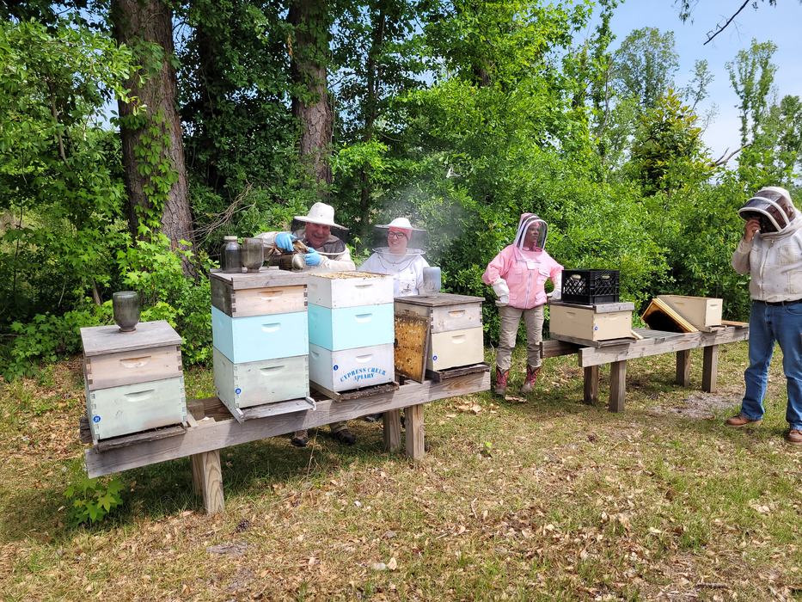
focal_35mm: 26
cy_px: 301
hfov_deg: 67.3
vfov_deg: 53.1
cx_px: 401
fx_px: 602
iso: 40
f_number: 1.8
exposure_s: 1/1429
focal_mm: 5.4
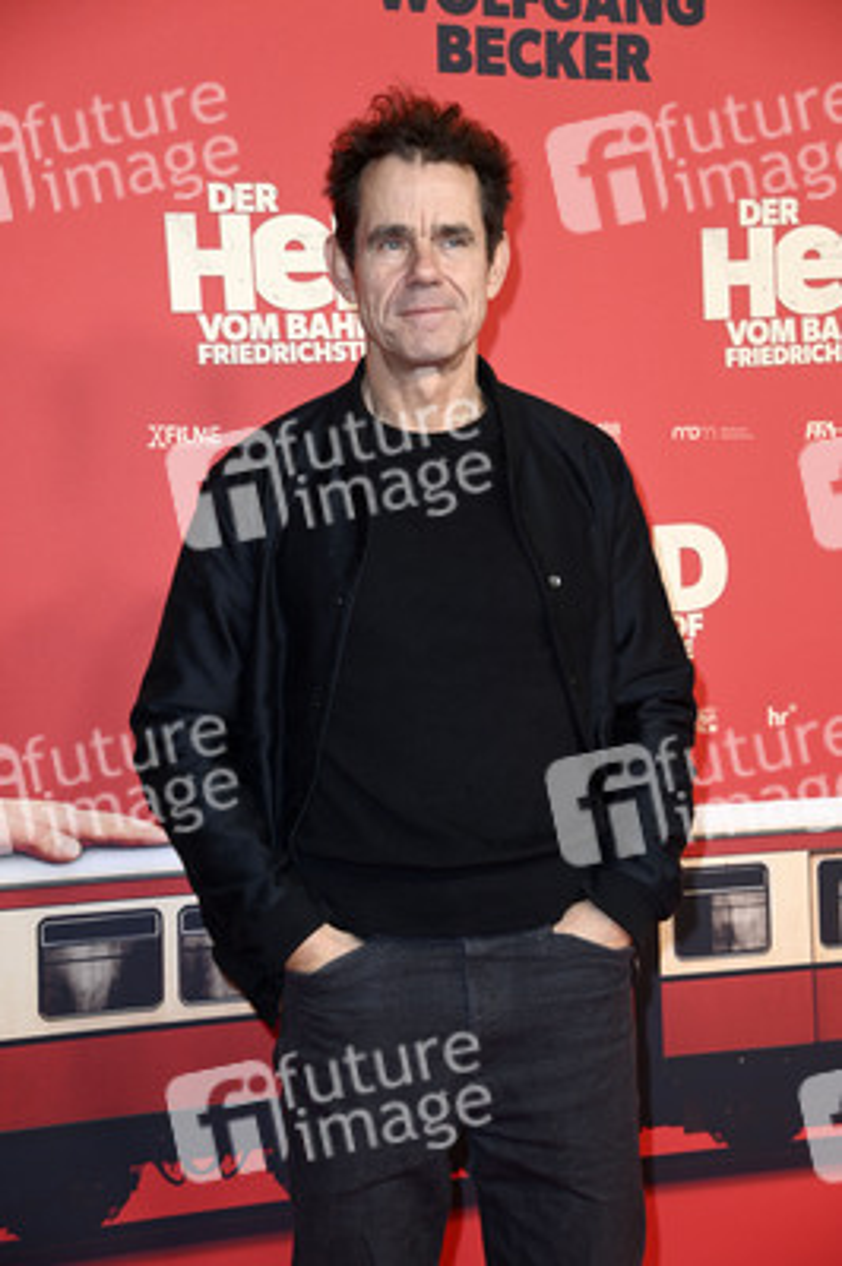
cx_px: 421
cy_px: 633
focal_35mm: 85
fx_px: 2987
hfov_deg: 16.0
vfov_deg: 23.9
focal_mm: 85
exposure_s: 1/200
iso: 640
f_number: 5.6
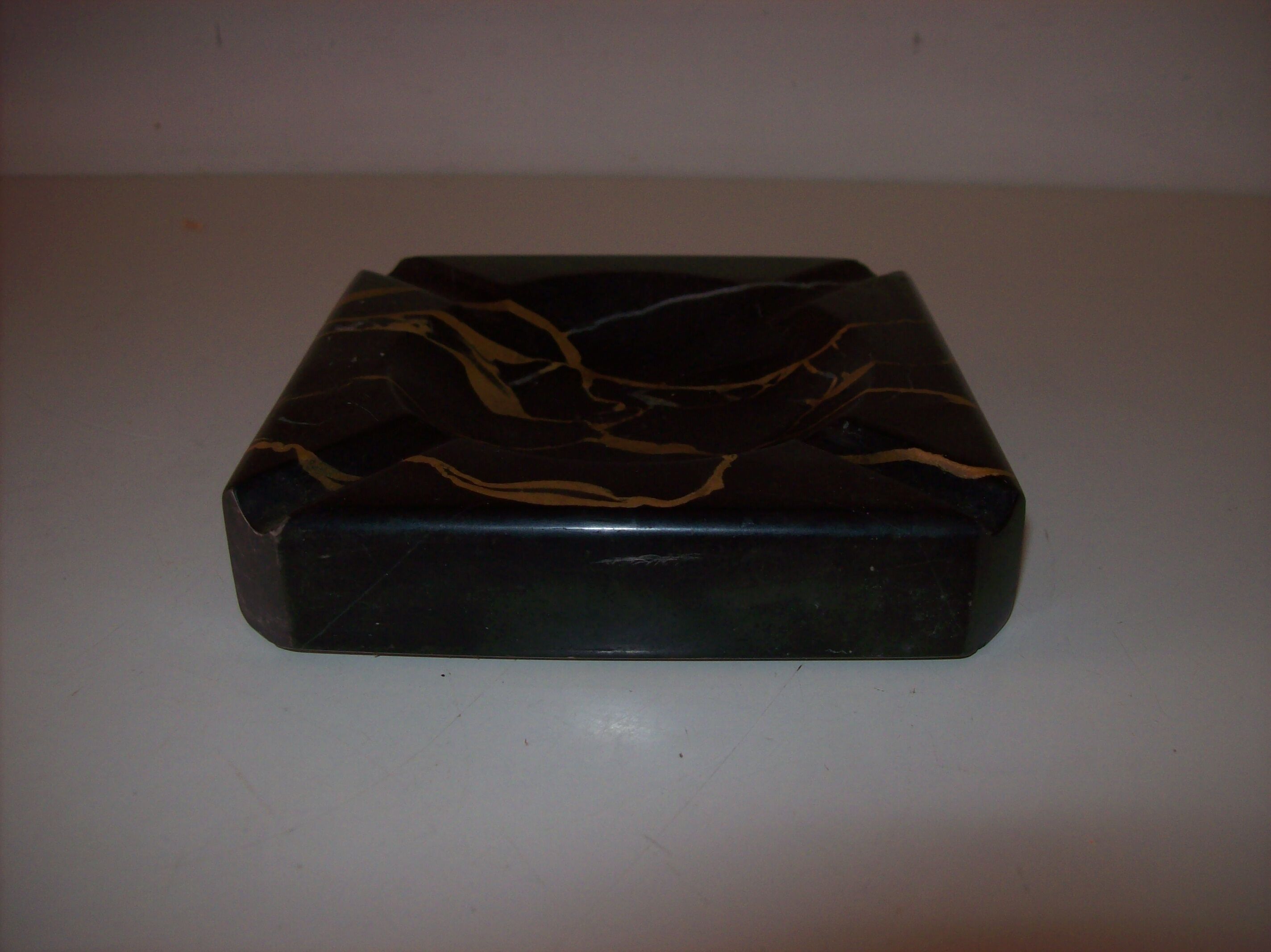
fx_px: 1321
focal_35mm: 36
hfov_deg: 51.4
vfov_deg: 39.6
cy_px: 476
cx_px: 636
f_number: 2.7
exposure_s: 1/64
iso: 80
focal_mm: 6
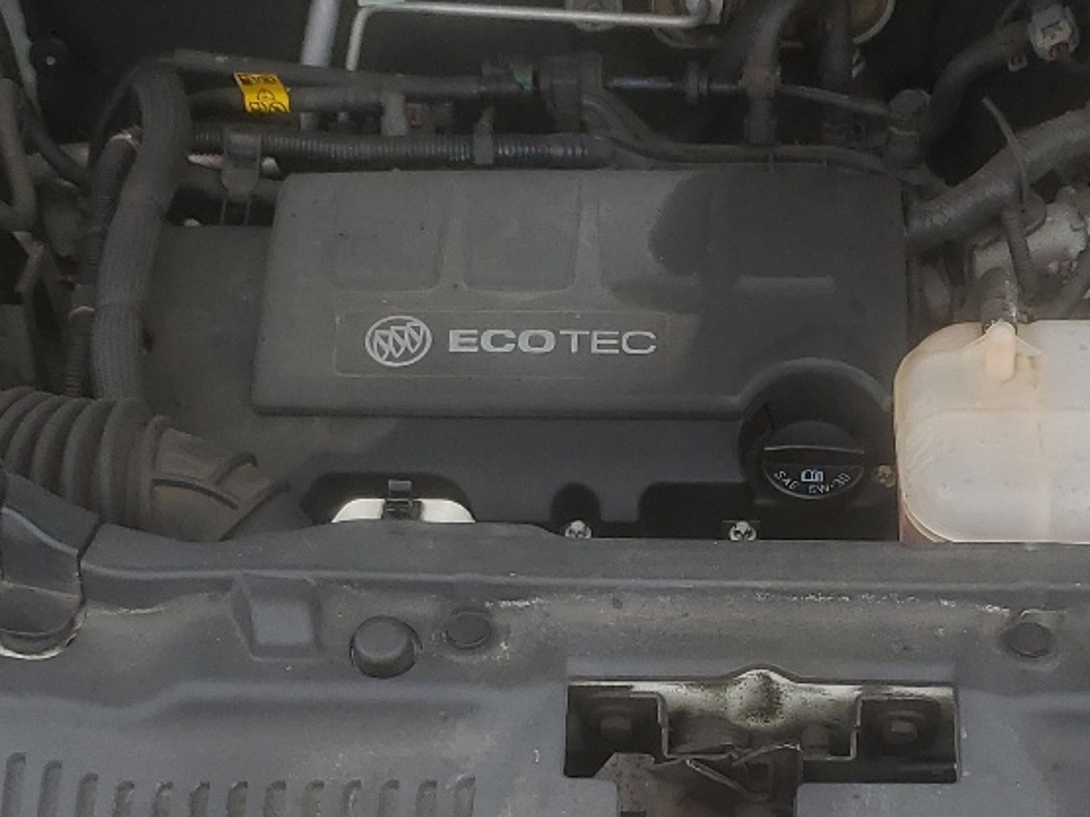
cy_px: 727
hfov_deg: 25.8
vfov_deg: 19.3
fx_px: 2361
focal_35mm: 75
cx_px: 762
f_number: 1.5
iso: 50
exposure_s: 1/294
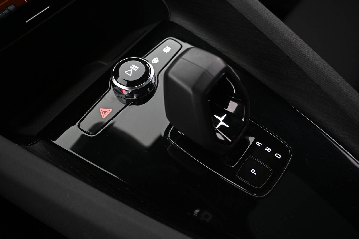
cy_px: 120
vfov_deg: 39.1
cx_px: 180
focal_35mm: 34
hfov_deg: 56.1
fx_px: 337
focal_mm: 22.5
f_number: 4
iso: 1600
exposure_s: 1/15
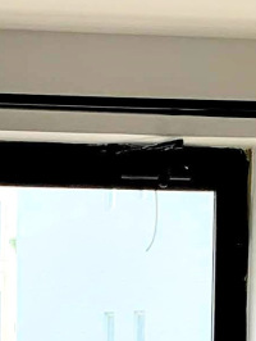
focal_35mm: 178
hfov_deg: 8.3
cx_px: 74
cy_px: 572
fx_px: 1752
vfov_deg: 10.6
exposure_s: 1/122
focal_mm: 4.25
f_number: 1.8
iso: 32
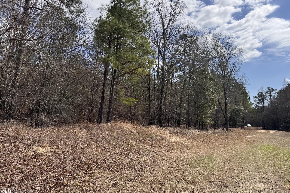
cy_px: 94
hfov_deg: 71.5
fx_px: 201
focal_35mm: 25
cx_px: 145
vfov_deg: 51.3
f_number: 1.78
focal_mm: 6.76
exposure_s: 1/3802
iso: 80
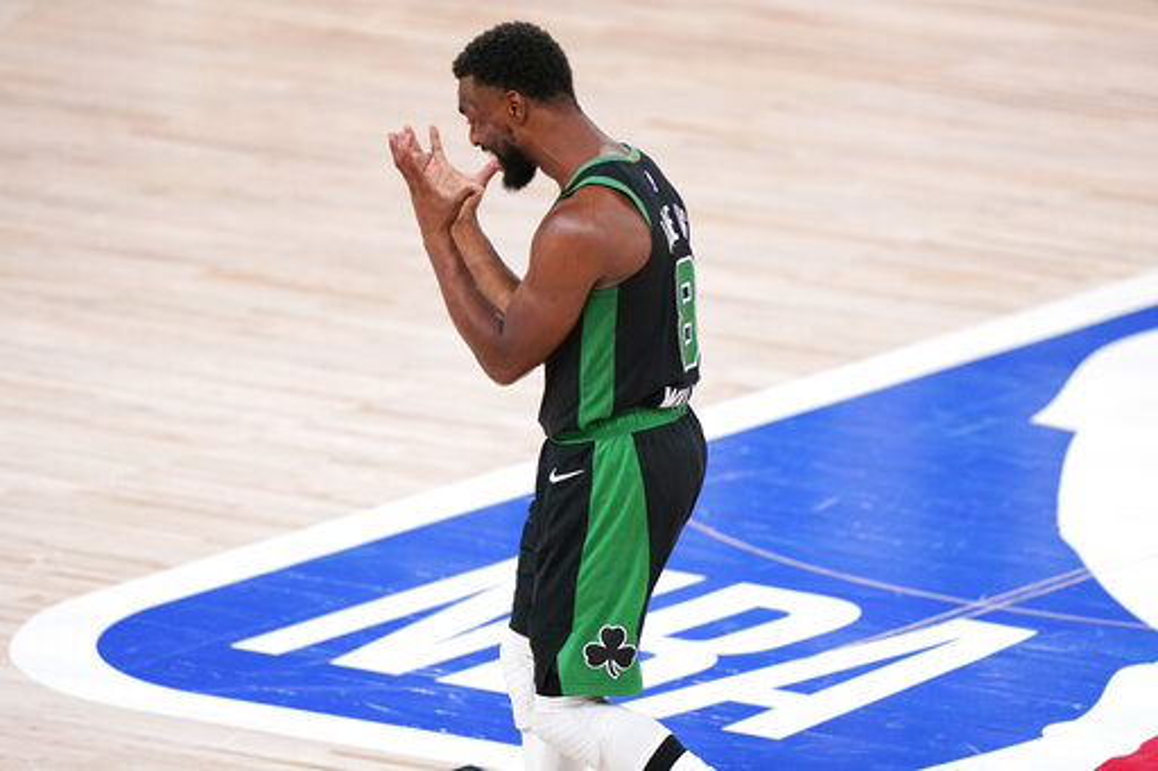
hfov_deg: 5.2
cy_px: 386
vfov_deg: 3.4
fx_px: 12862
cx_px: 579
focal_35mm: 400
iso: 4000
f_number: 2.8
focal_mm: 400
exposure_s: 1/2000
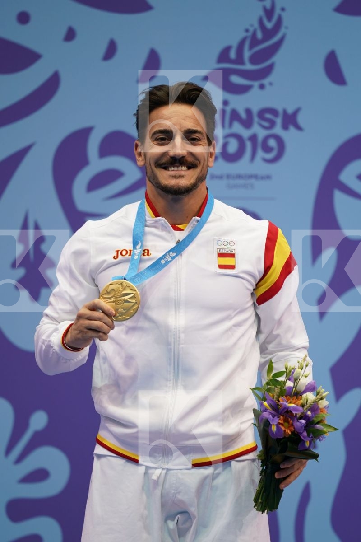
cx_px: 180
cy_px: 271
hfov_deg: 2.3
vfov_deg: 3.4
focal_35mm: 600
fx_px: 9024
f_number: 2.8
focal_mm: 400
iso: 500
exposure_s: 1/500
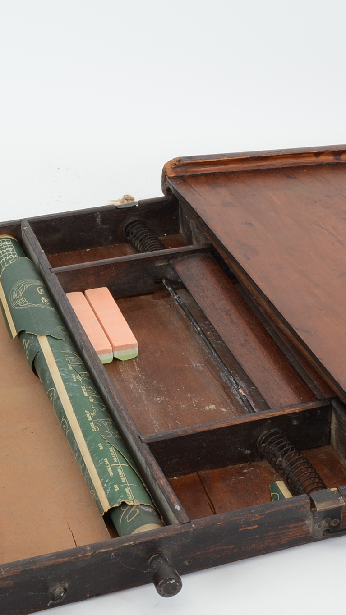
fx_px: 1387
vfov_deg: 25.0
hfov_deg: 14.1
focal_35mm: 85
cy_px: 361
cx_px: 314
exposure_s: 1/160
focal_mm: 30
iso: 250
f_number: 8
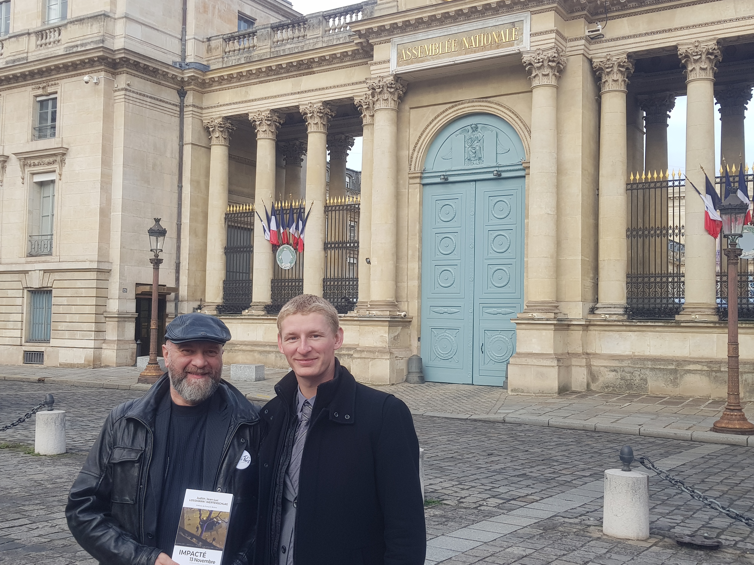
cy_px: 282
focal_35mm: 26
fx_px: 566
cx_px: 377
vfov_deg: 53.1
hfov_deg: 67.3
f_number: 1.7
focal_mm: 4.2
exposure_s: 1/542
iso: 40
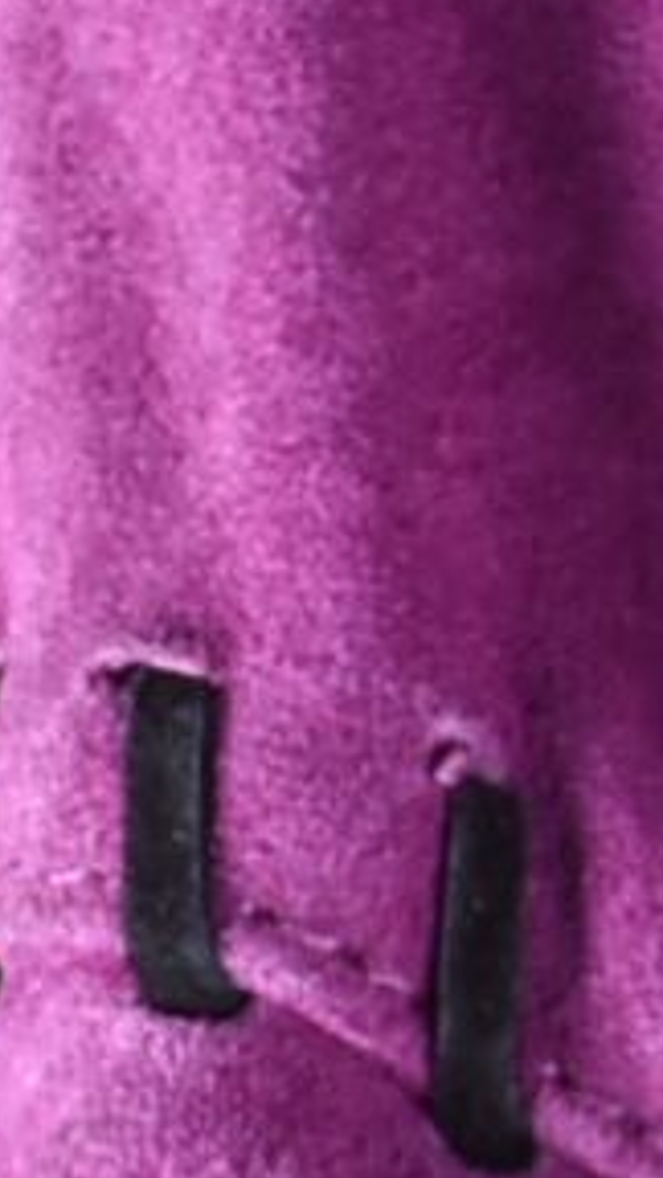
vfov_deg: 3.2
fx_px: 21409
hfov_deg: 1.7
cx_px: 4625
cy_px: 1027
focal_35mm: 685
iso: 200
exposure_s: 1/125
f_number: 10
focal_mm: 42
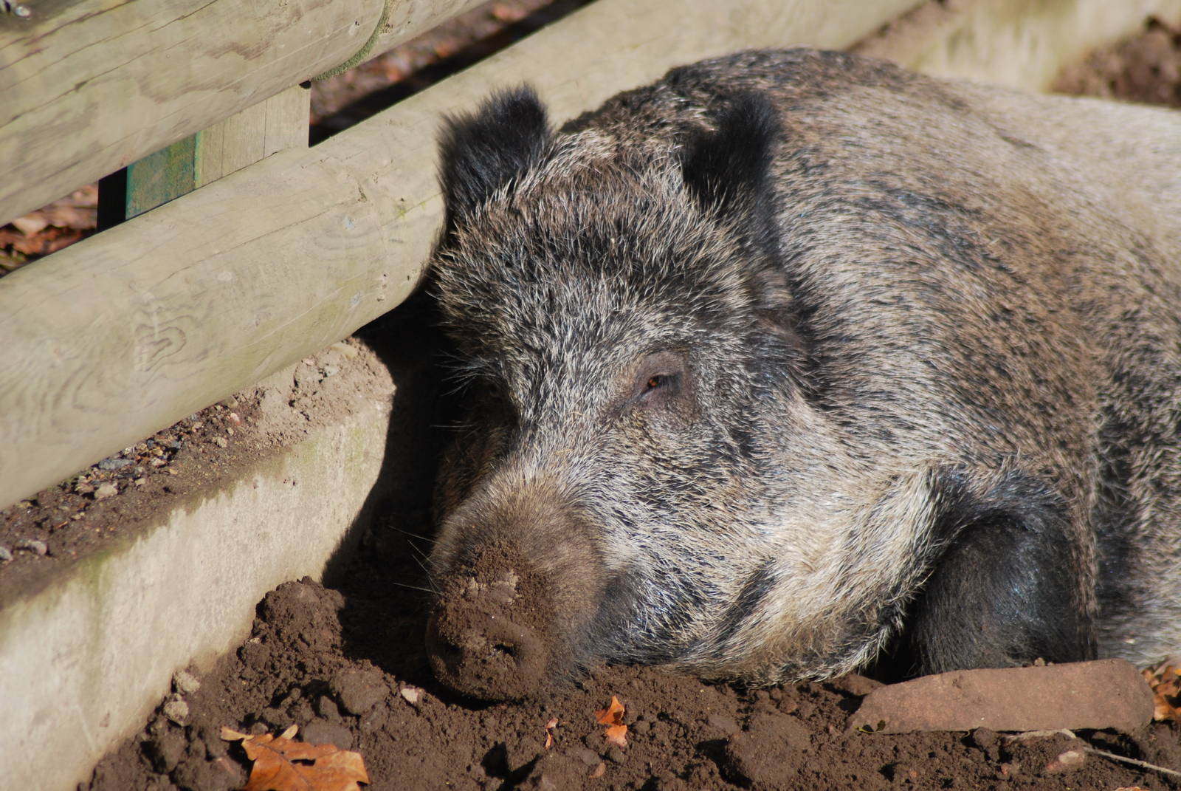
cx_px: 590
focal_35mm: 255
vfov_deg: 5.4
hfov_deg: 8.1
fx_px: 8375
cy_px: 396
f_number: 4.8
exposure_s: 1/1250
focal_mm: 170
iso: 200
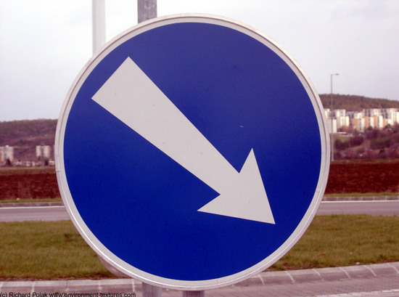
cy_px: 148
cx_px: 200
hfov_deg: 17.6
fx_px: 1287
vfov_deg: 13.2
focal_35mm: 112
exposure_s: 1/320
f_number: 4.8
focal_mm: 22.8
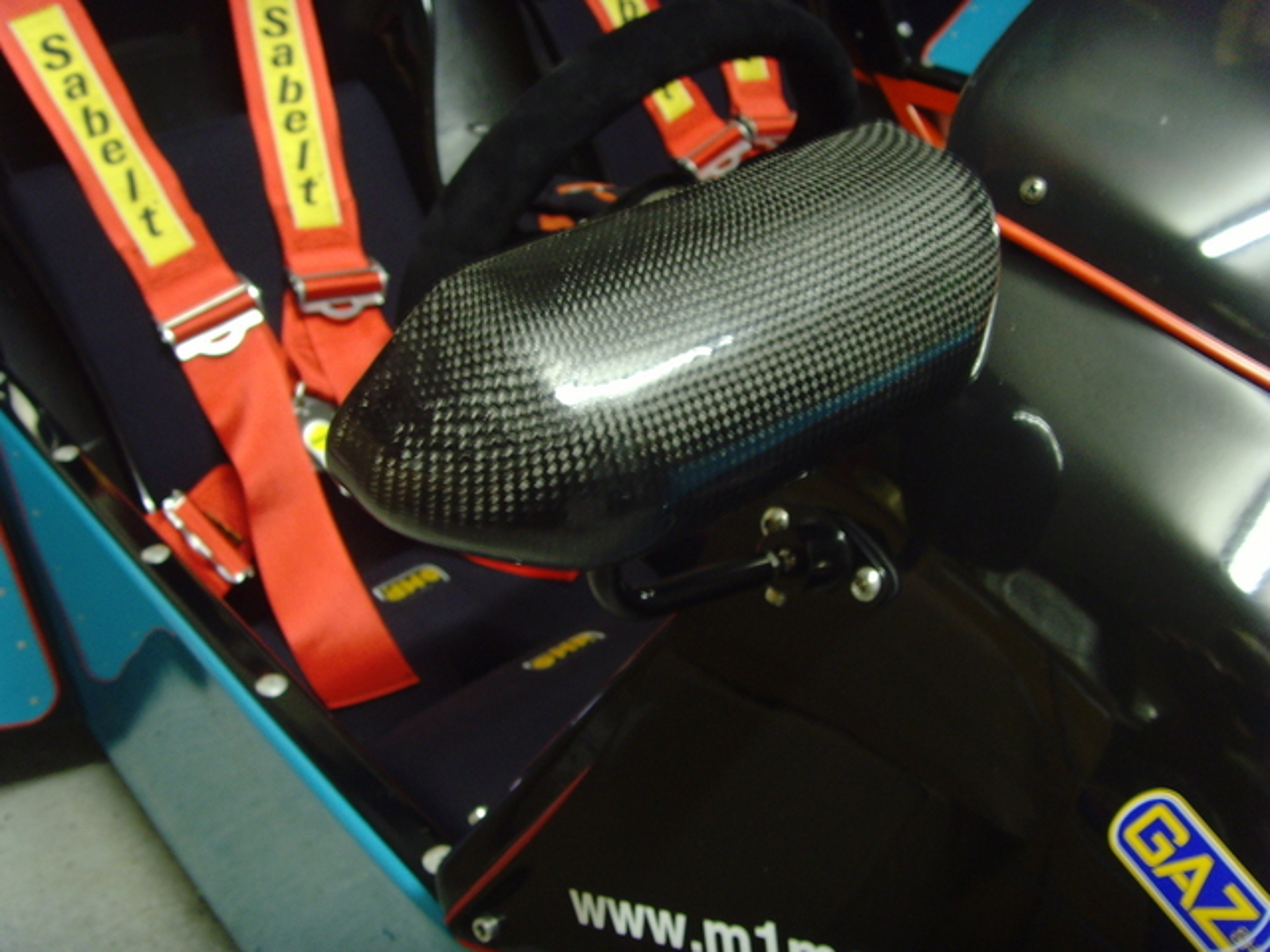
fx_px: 1431
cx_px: 635
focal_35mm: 39
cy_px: 476
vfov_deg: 36.8
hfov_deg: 47.9
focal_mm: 6.6
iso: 200
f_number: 3.5
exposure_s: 1/3
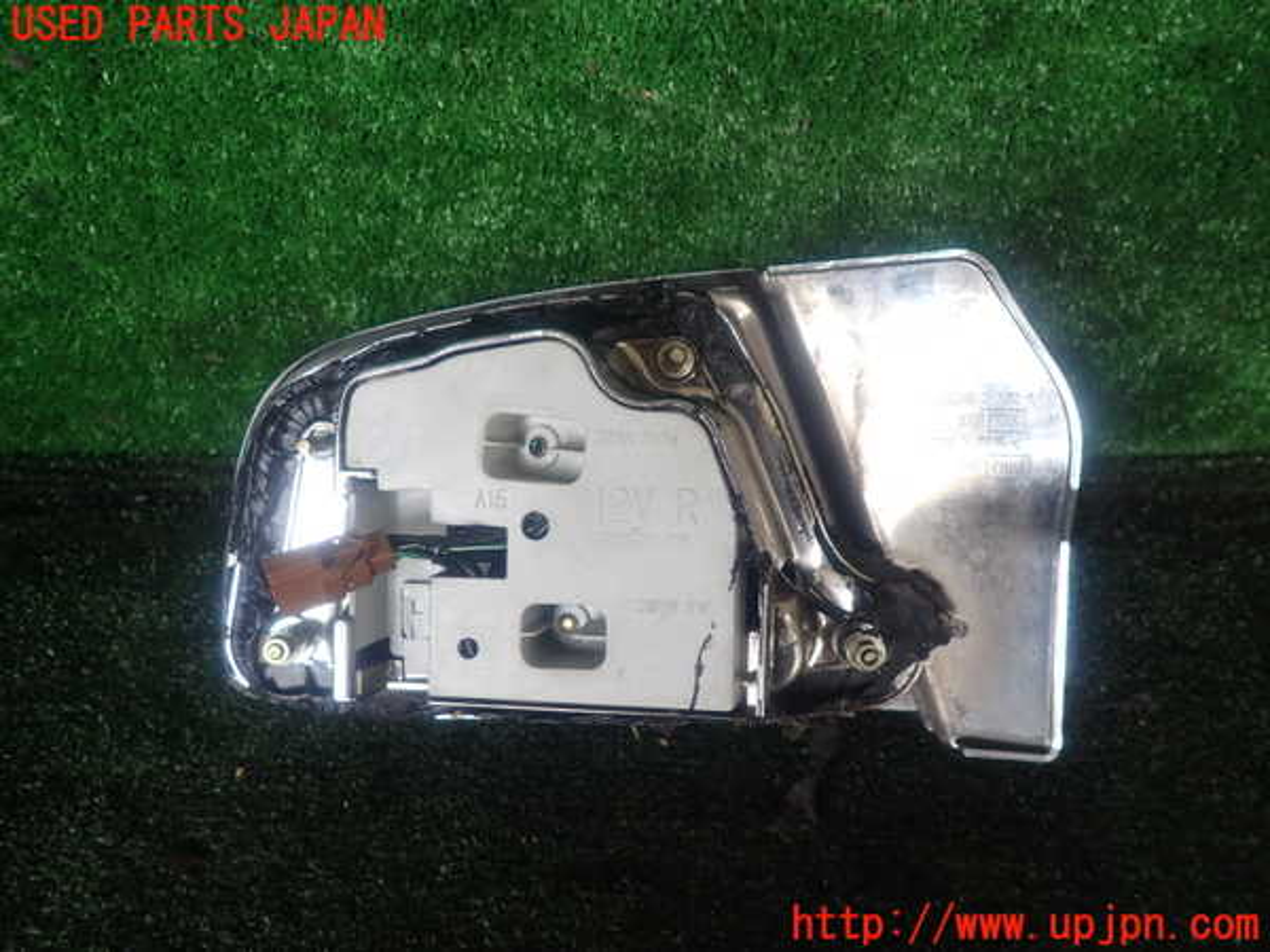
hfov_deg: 69.4
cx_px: 635
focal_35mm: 25
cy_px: 476
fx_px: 917
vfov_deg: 54.9
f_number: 2
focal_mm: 4.5
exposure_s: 1/60
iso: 125
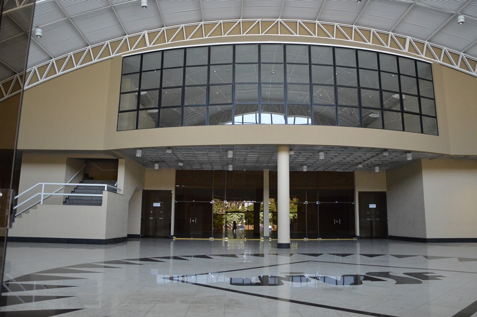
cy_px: 158
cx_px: 238
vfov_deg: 47.9
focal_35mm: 27
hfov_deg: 67.4
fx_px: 357
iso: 2800
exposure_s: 1/500
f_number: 3.5
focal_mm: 18
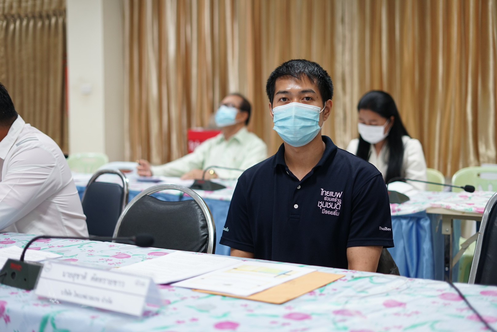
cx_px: 248
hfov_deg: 39.6
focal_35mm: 50
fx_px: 691
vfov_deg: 27.0
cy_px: 166
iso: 400
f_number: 2
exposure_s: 1/100
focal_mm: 50
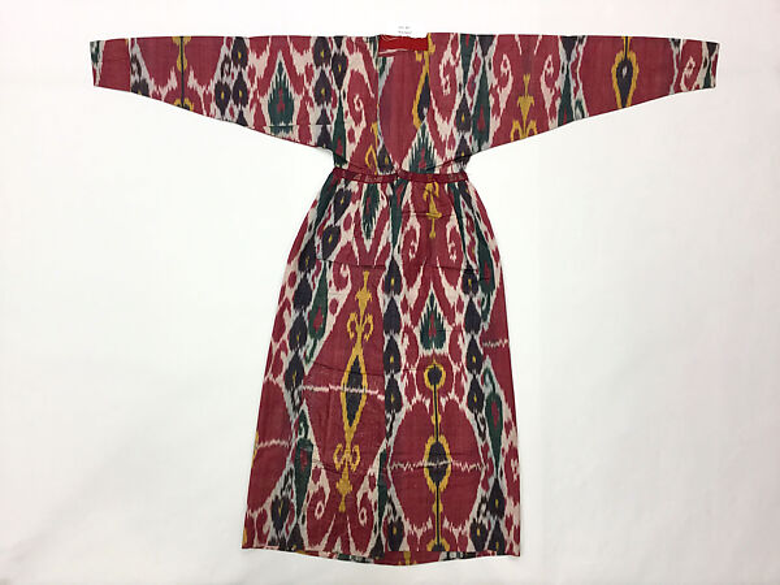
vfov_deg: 45.4
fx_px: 699
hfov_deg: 58.4
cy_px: 292
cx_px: 390
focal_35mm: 31
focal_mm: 3.3
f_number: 2.4
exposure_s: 1/30
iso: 25
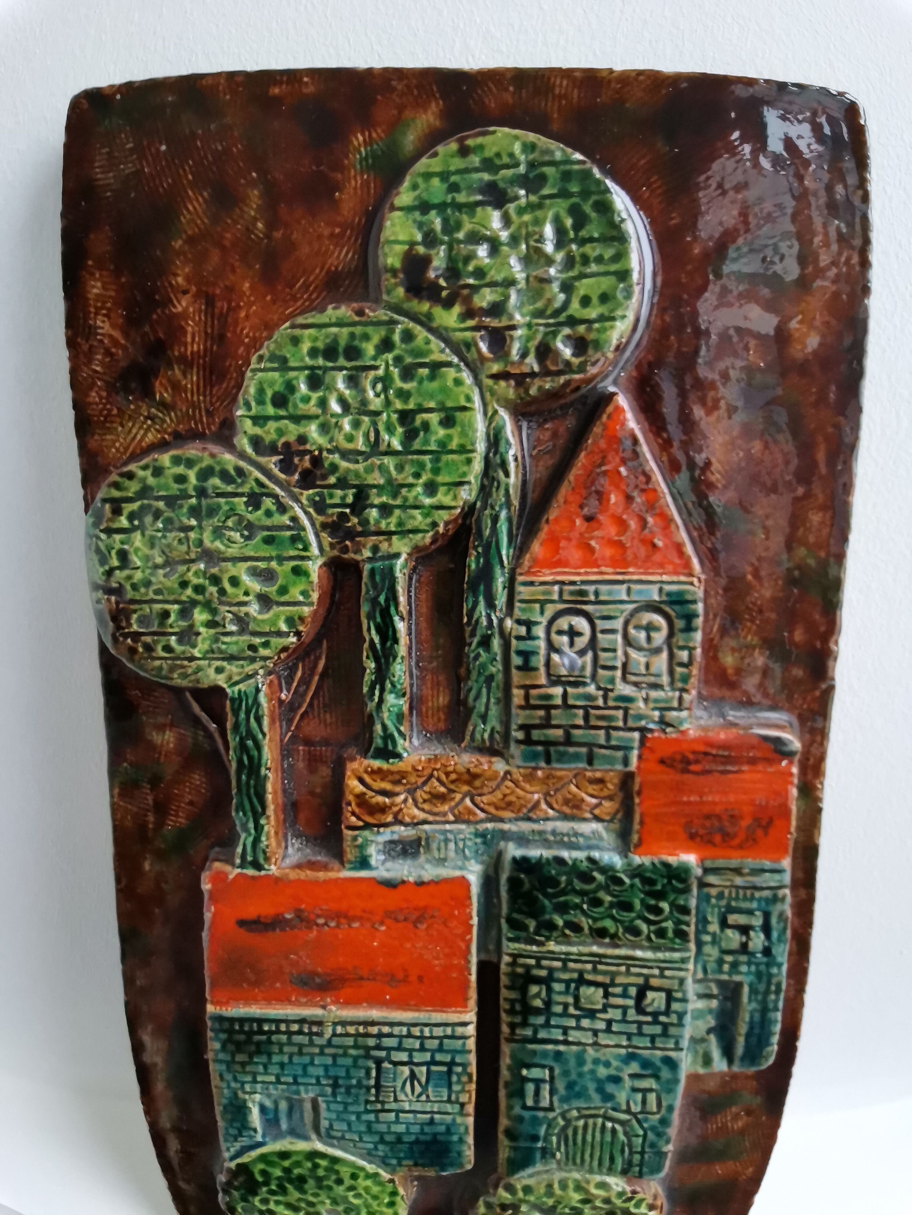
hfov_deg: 74.7
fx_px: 597
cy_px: 608
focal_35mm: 17
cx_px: 456
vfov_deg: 91.0
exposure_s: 1/50
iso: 160
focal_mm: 1.78
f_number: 2.4
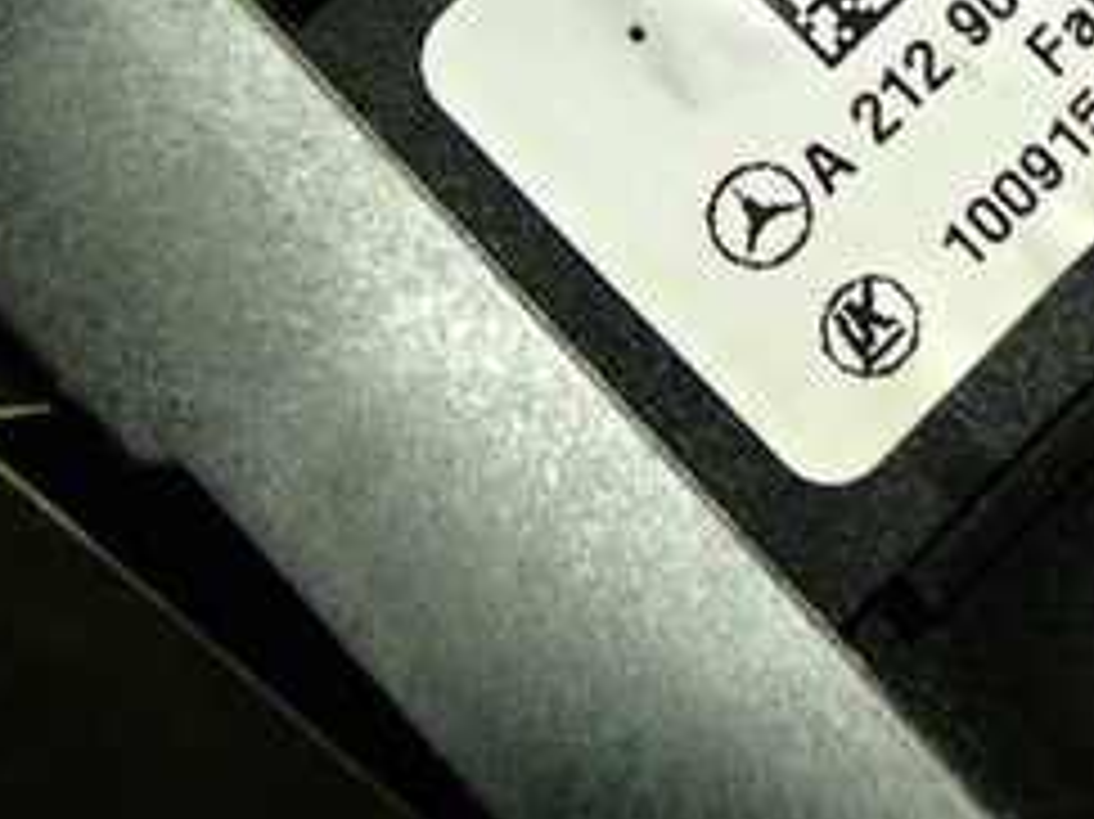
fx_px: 2338
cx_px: 1076
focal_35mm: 74
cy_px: -76
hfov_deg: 25.2
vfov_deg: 19.1
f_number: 2.3
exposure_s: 1/30
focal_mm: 5.4
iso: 200
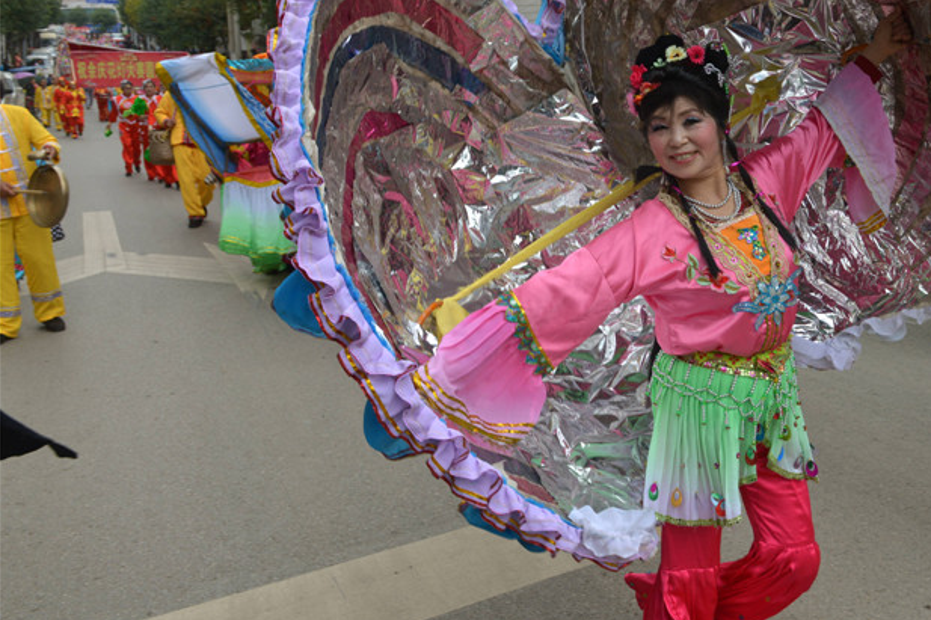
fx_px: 905
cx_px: 678
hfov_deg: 52.5
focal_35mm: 35
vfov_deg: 37.4
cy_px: 210
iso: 100
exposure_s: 1/200
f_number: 8
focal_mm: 24
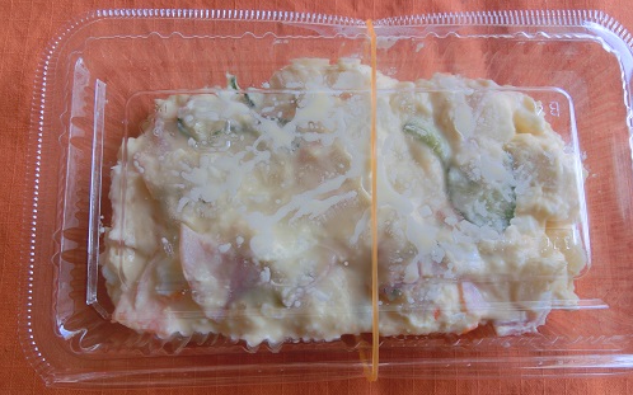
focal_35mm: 27
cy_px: 218
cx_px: 315
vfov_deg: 45.9
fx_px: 466
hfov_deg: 68.4
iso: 80
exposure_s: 1/250
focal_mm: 4.4
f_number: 3.3
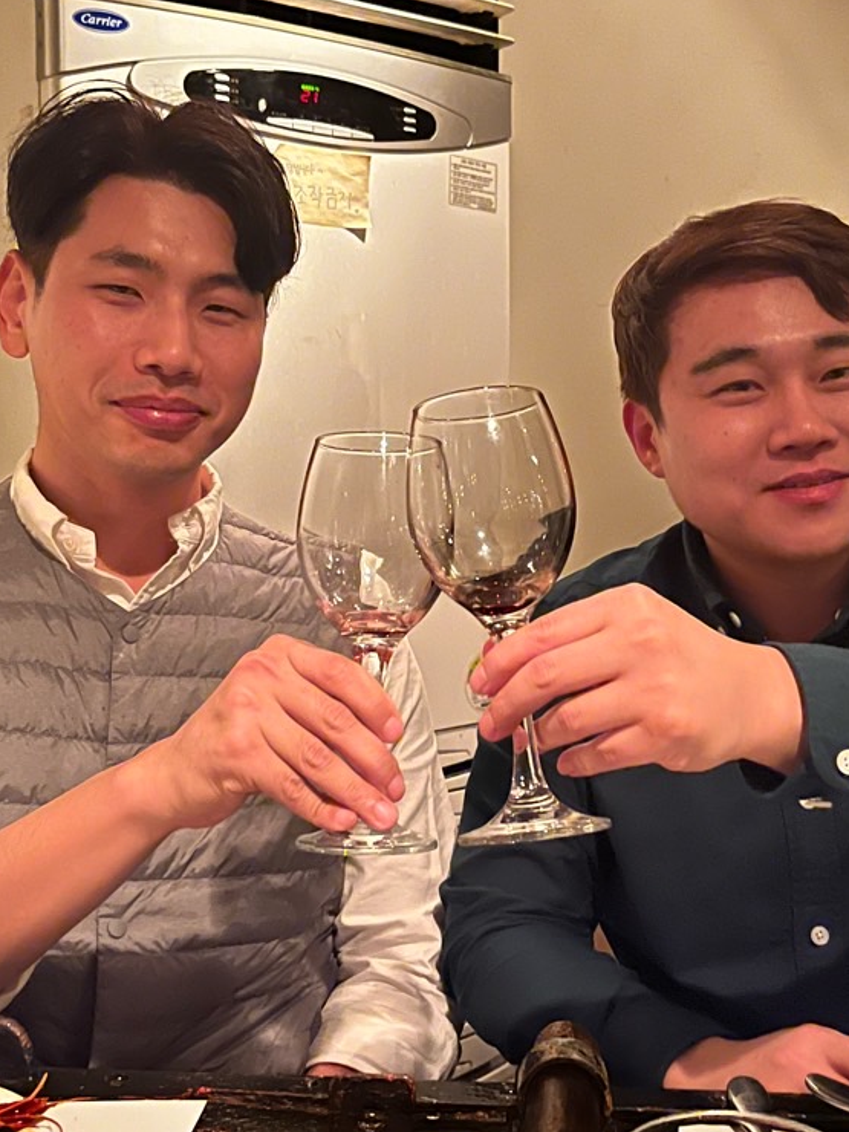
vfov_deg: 41.9
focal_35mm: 45
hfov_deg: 32.1
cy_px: 473
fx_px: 1472
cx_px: 476
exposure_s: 1/24
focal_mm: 5.1
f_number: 1.6
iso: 1000
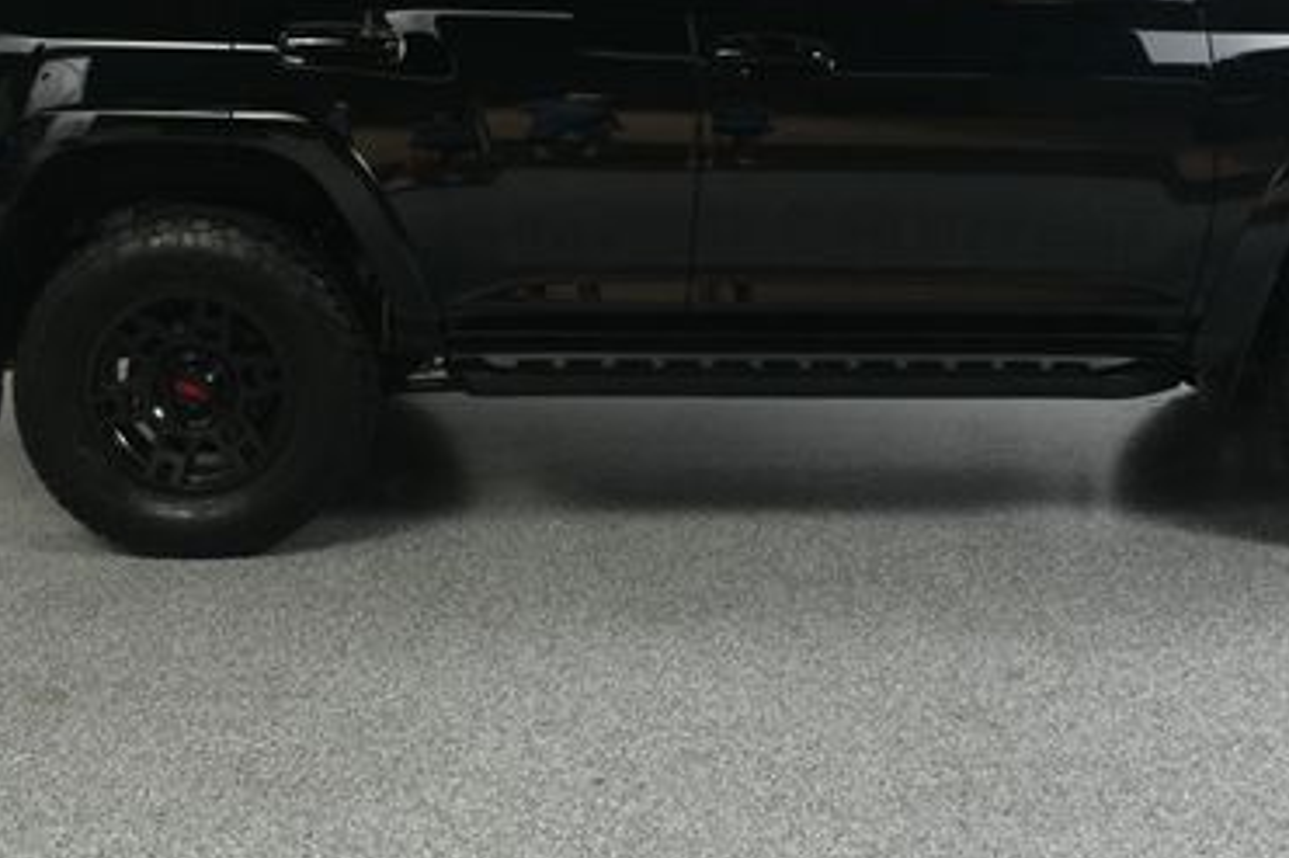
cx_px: 684
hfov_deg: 35.1
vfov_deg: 23.5
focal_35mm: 57
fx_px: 2040
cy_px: 208
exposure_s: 1/160
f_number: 10
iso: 100
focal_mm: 22
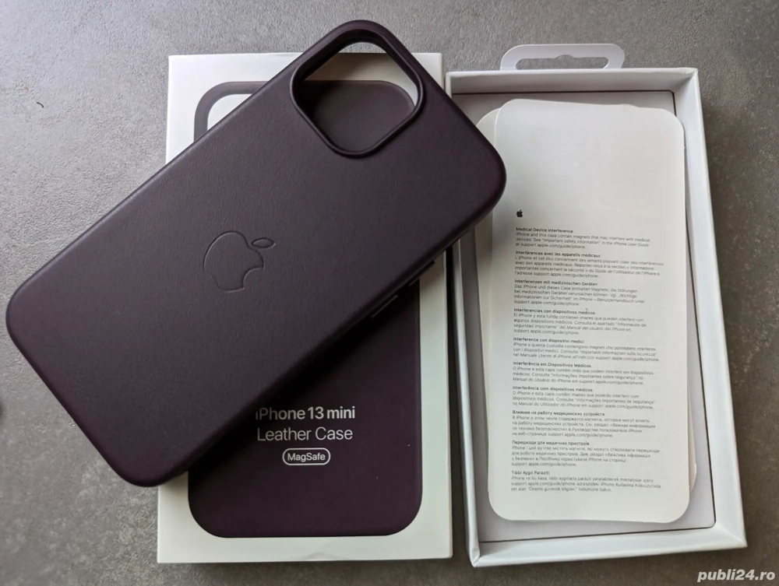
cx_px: 390
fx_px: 541
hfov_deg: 71.5
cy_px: 293
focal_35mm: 24
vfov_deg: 56.9
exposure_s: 1/90
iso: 597
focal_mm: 6.9
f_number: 1.68
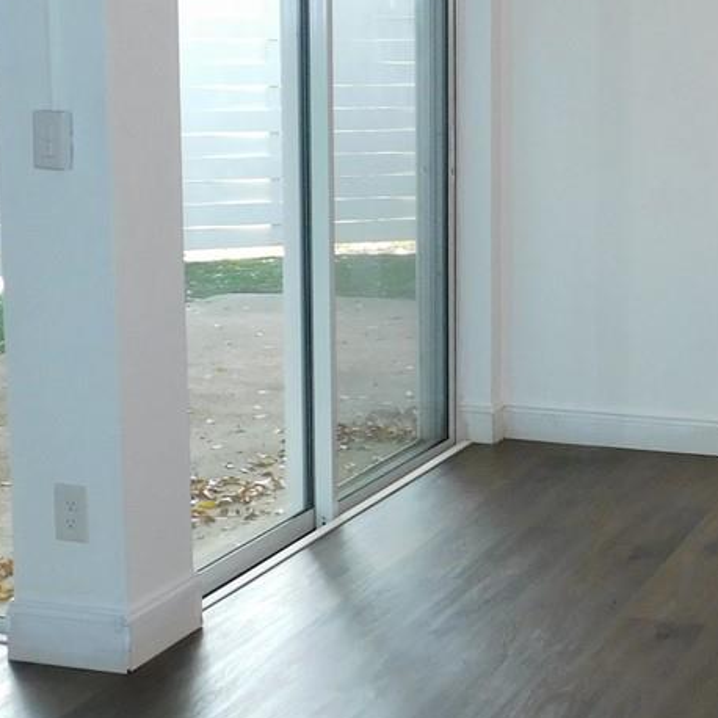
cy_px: 238
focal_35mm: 71
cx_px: 666
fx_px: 1666
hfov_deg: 23.6
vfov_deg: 24.2
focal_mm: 4
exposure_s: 1/30
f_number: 3
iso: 180
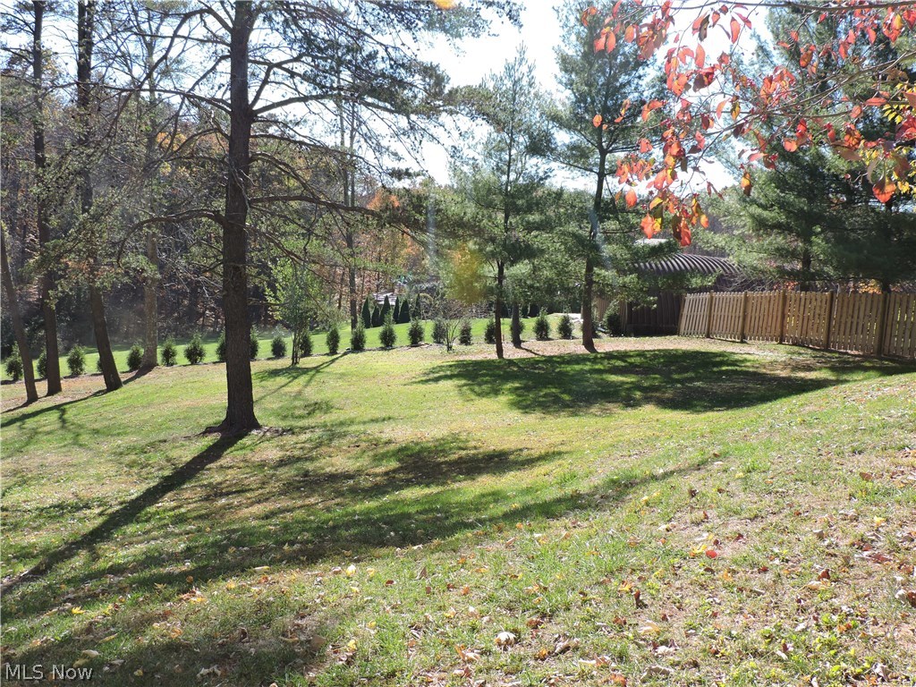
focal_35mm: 33
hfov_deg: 55.4
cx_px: 458
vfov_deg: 42.9
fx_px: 873
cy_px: 344
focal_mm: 5.9
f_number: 3.2
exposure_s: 1/400
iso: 100
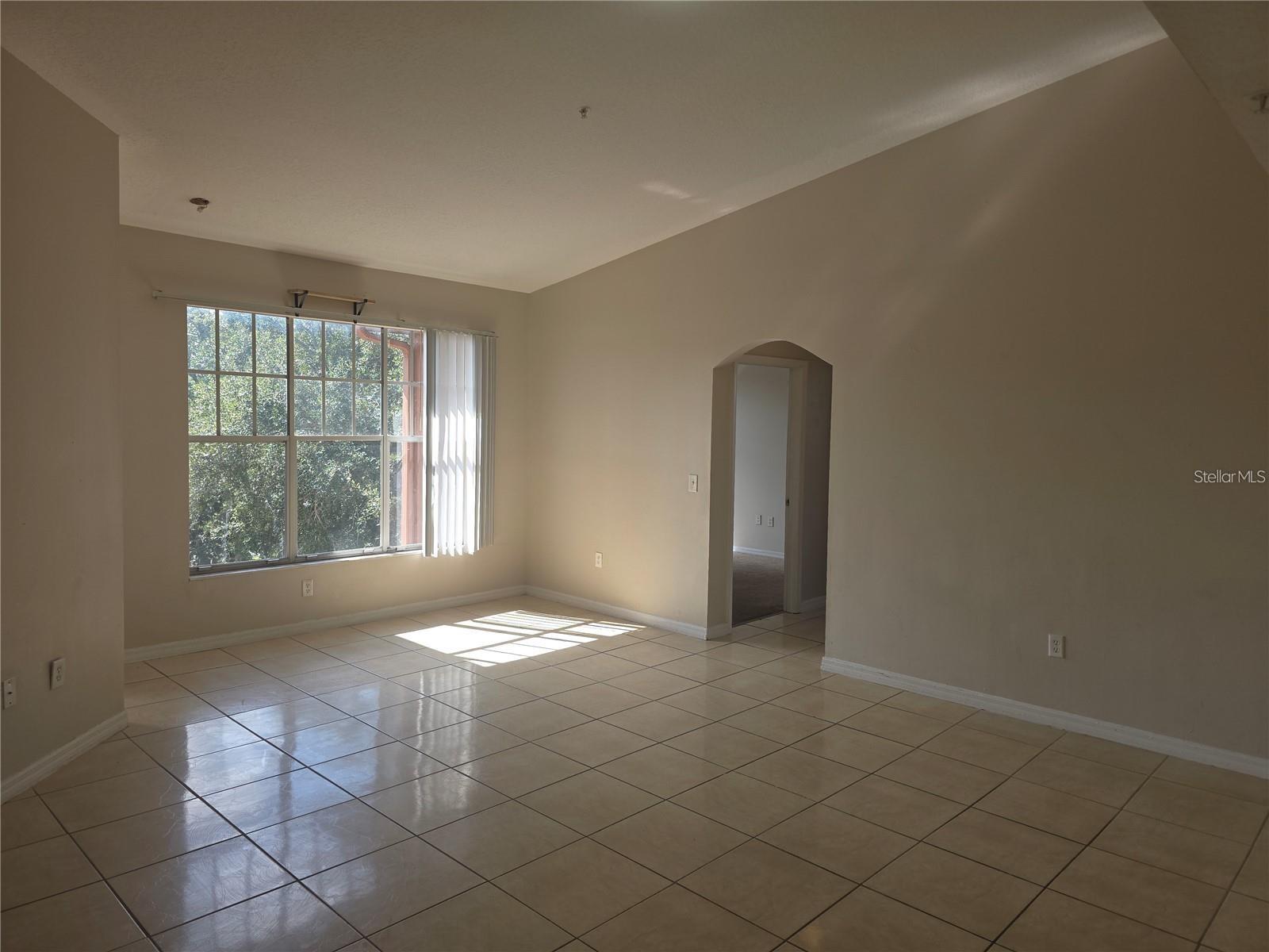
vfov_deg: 58.9
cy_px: 476
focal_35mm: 23
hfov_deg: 73.9
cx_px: 634
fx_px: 843
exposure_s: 1/148
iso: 12
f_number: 1.7
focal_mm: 6.3
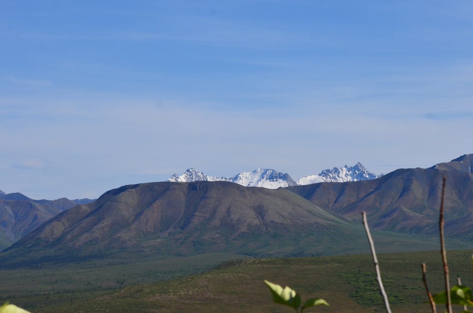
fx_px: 1599
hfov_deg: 16.8
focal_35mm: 122
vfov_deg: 11.2
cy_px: 190
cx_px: 292
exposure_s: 1/160
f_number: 11
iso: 100
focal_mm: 58
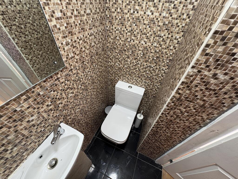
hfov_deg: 102.1
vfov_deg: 85.7
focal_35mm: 14
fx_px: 96
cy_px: 90
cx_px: 119
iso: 125
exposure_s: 1/50
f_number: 2.2
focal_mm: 2.22
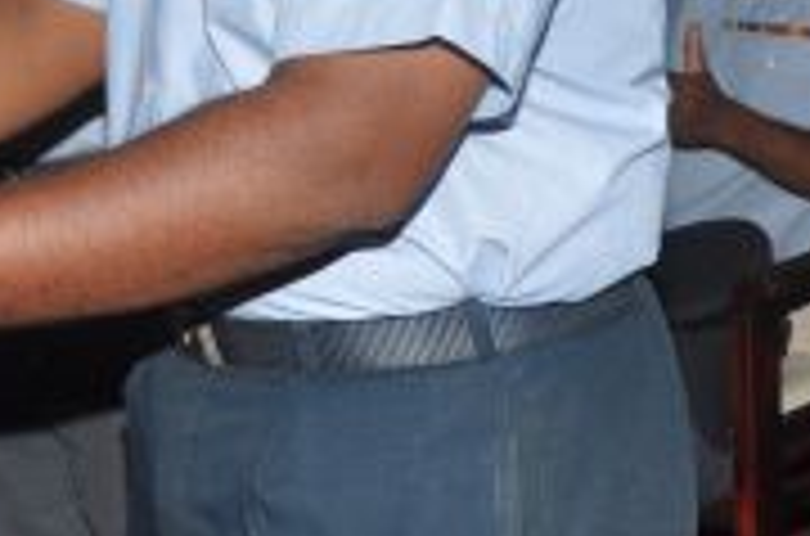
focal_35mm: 140
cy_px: -189
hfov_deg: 14.0
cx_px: -288
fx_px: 3142
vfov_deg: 9.5
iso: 200
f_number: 10
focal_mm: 28
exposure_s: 1/125
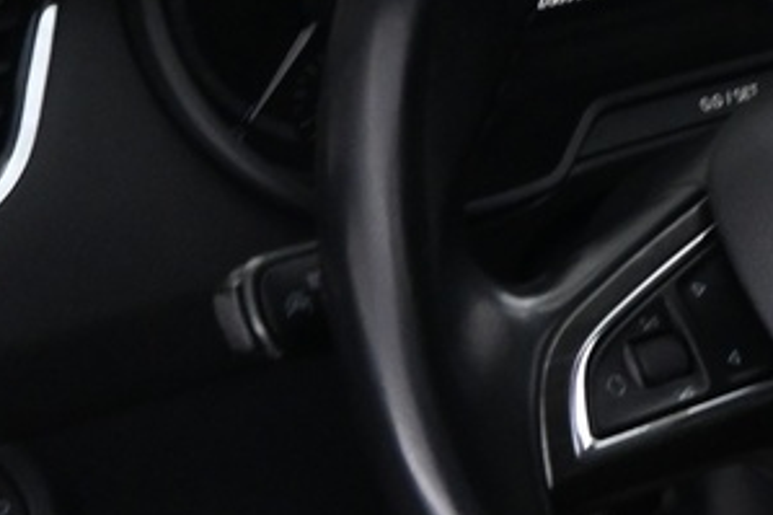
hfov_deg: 13.0
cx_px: 1688
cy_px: 665
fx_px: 2790
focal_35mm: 130
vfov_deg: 10.3
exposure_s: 1/15
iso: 1600
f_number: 3.5
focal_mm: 16
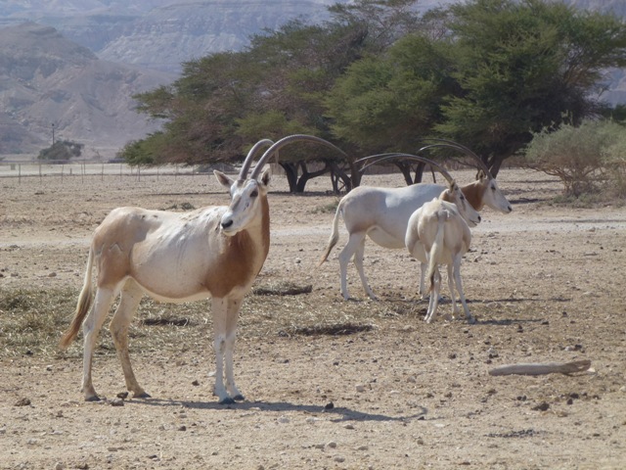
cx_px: 313
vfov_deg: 10.4
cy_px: 235
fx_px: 2568
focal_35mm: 142
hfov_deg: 13.9
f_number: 5.3
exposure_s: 1/640
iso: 100
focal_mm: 25.5
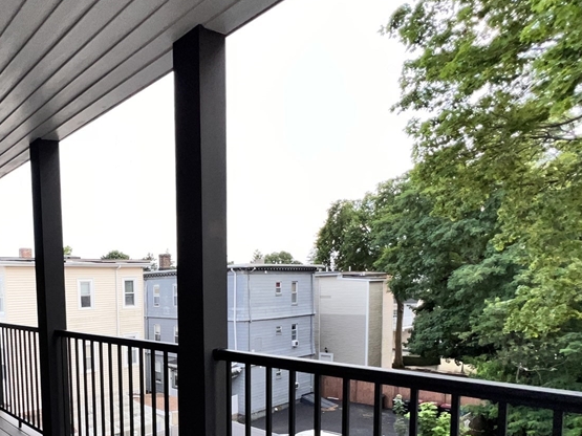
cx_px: 120
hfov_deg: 65.4
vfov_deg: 54.1
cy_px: 328
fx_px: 403
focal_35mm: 24
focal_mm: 1.57
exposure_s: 1/122
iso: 64
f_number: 1.8
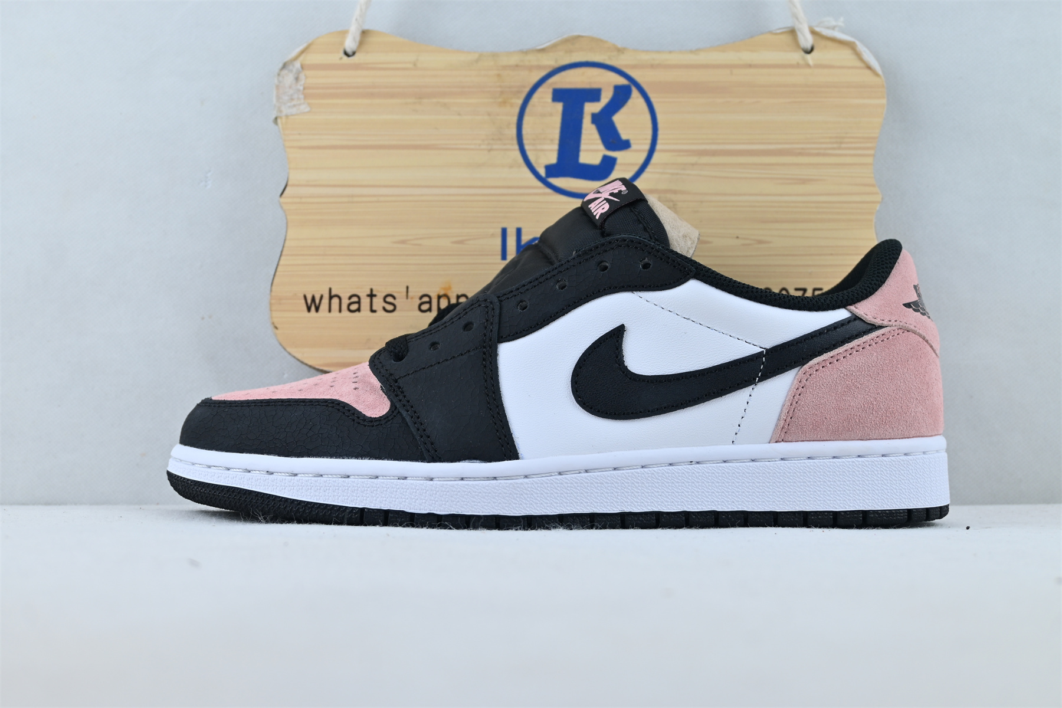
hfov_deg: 45.0
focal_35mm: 44
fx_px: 1283
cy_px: 354
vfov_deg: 30.8
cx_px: 531
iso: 100
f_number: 4.8
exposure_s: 1/80
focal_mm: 29
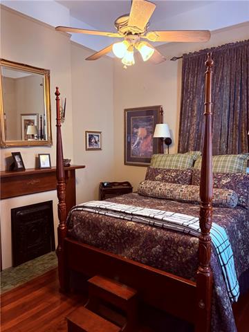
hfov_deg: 53.1
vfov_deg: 67.3
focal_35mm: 26
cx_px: 124
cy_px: 166
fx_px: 249
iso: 400
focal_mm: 5.96
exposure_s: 1/60
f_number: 1.6
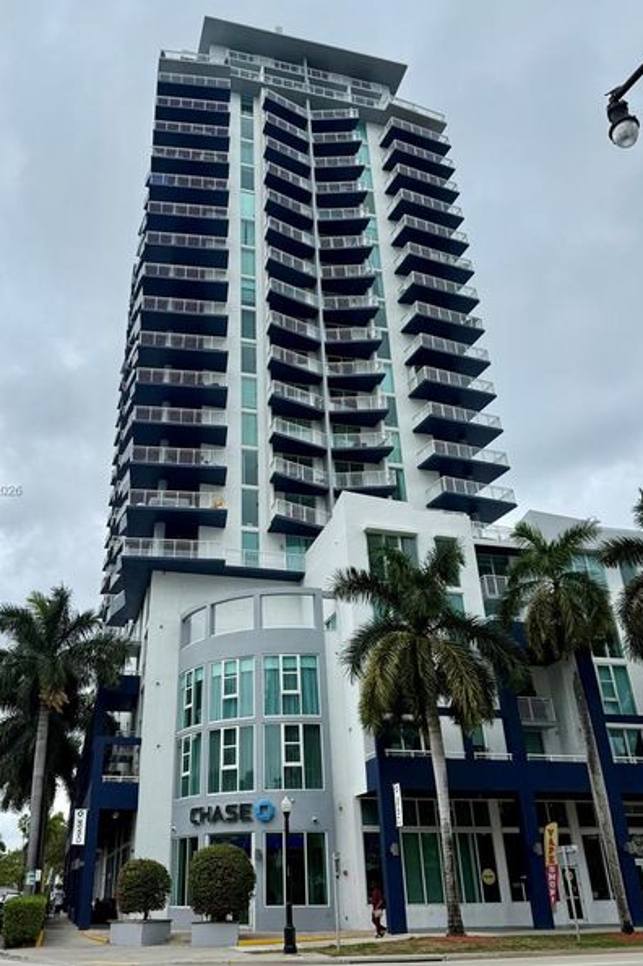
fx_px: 751
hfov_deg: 46.1
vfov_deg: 65.5
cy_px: 491
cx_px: 260
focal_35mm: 28
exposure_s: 1/4975
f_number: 1.78
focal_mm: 6.76
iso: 80
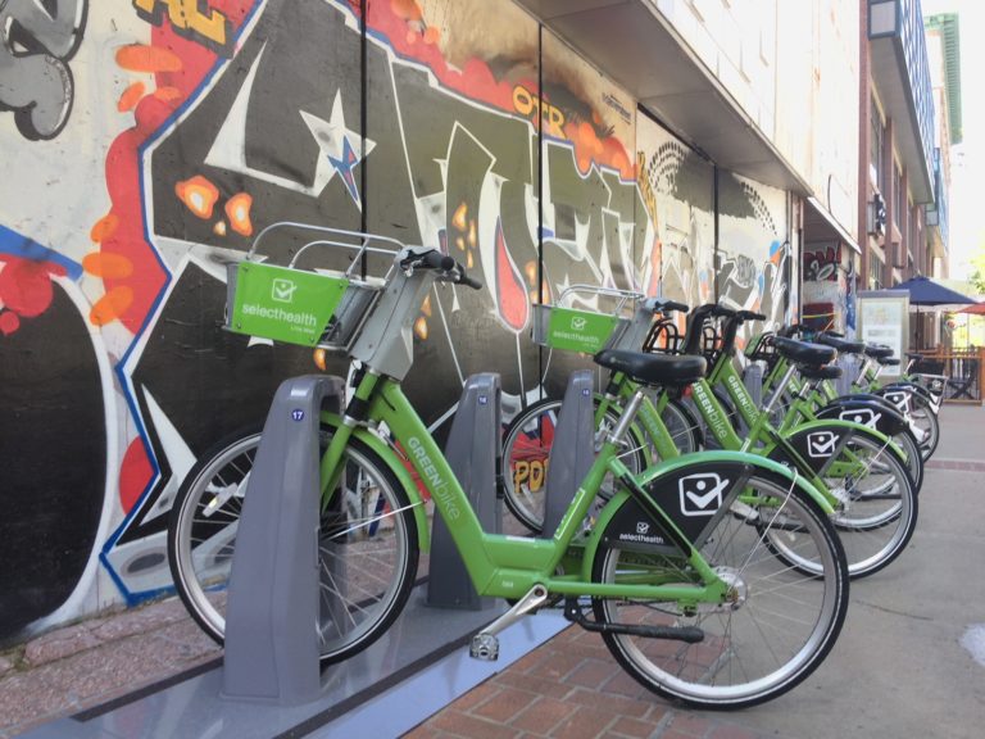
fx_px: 825
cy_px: 370
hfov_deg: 61.7
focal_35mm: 29
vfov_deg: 48.2
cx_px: 492
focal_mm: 4.15
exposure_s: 1/124
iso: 32
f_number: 2.2
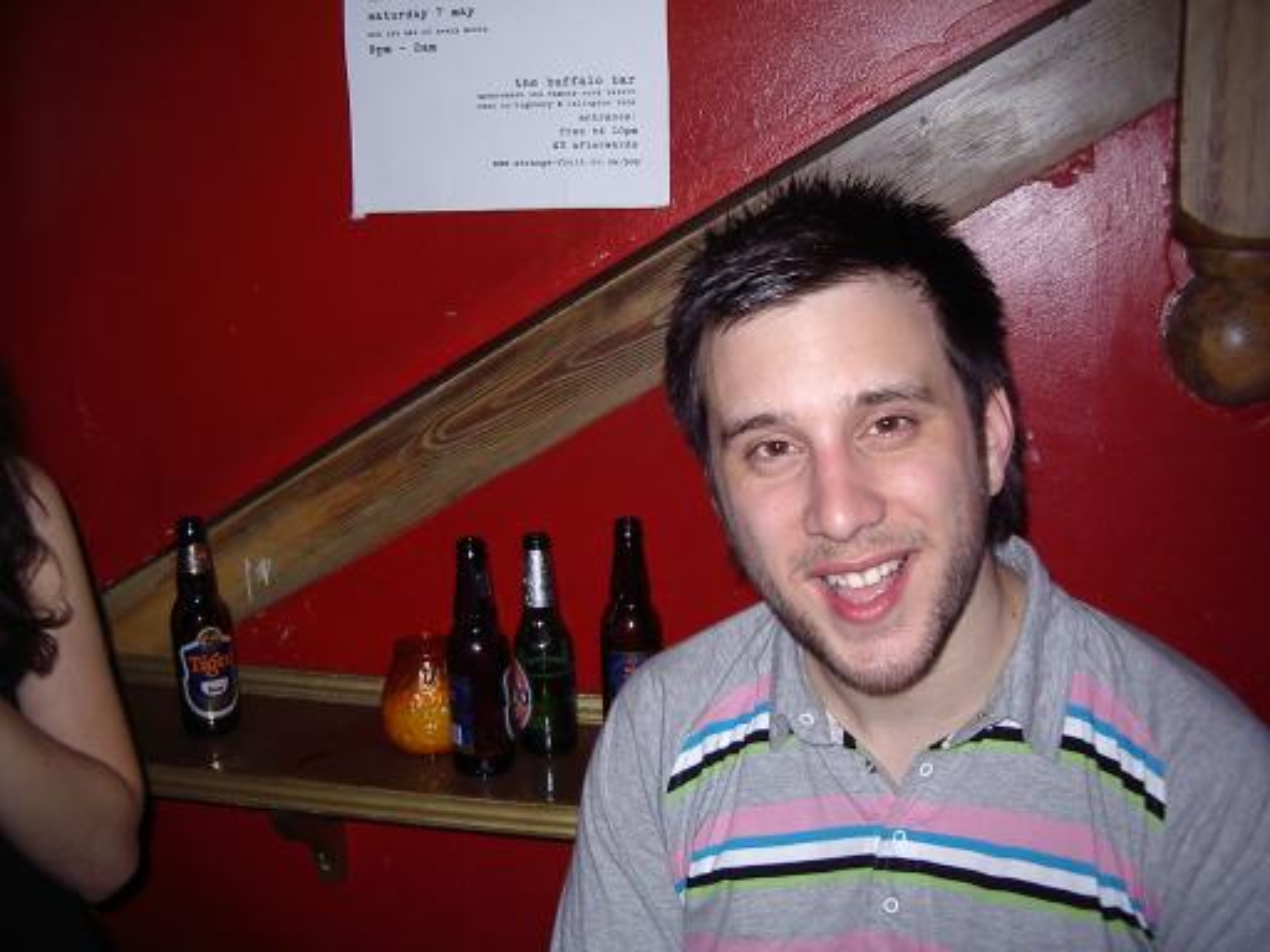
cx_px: 635
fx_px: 1394
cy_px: 476
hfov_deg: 49.0
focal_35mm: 38
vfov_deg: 37.7
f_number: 2.6
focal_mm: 5.8
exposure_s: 1/60
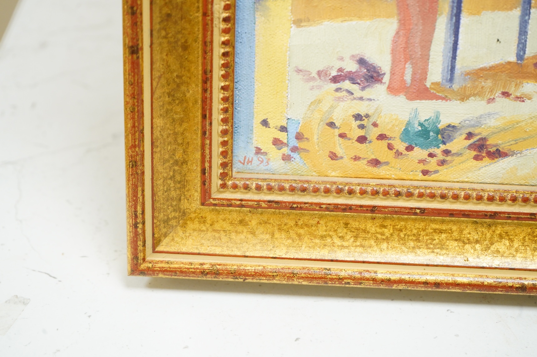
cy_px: 178
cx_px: 268
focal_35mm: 70
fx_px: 1043
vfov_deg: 19.4
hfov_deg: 28.9
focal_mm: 70
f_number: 7.1
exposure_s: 1/80
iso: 2500
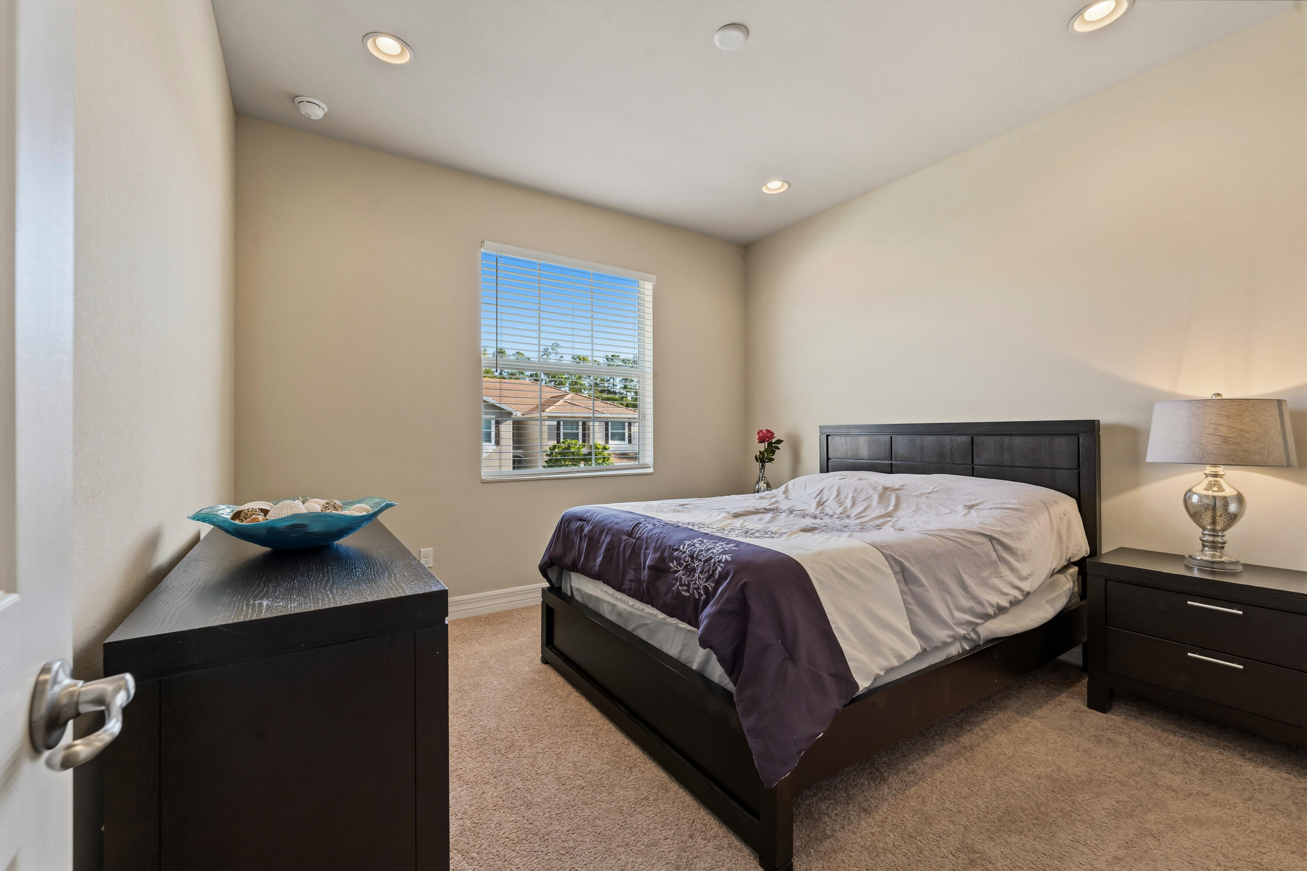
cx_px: 654
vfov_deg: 81.2
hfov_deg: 104.3
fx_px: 508
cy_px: 436
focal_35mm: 14
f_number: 9
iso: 250
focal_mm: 14
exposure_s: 1/2.5
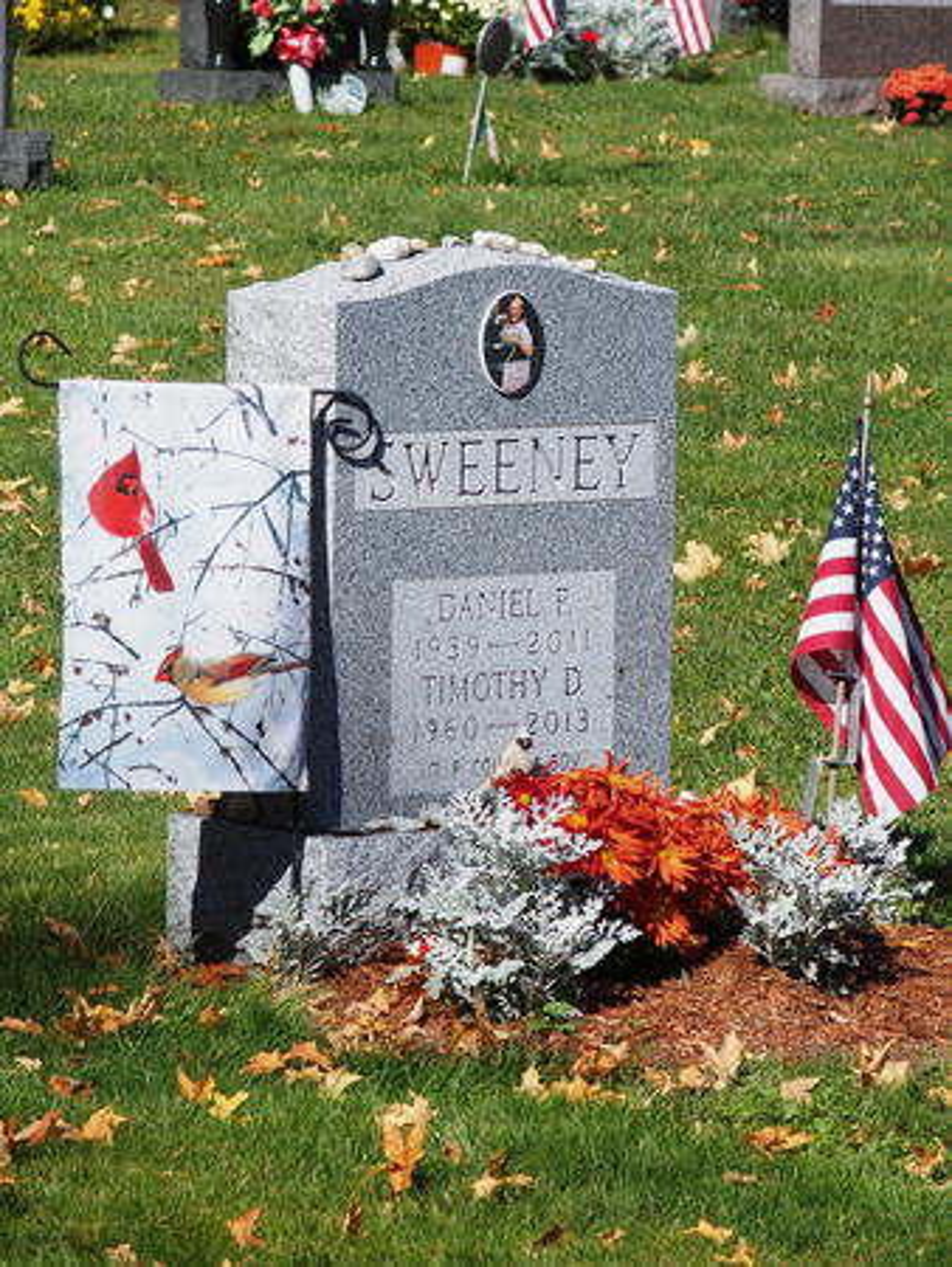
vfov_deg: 9.0
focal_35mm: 220
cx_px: 476
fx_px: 8060
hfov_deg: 6.8
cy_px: 634
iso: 100
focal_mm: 46.7
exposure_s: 1/800
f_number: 4
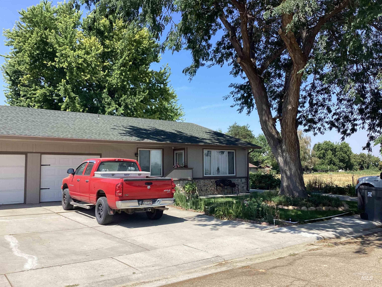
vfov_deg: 45.4
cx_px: 191
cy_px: 144
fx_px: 342
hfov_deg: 58.4
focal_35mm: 31
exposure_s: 1/1031
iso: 25
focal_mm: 3.3
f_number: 2.4
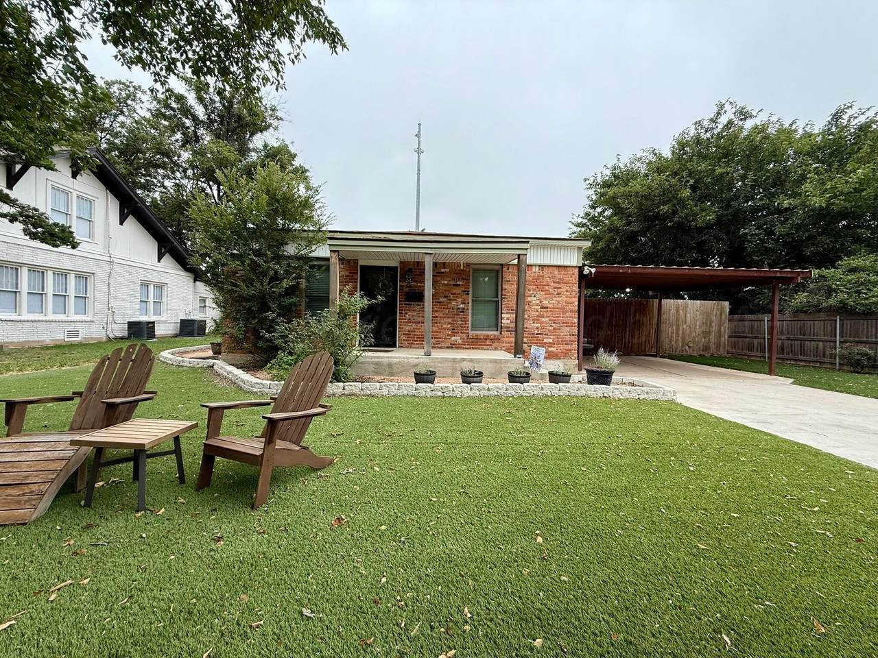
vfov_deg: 85.7
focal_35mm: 14
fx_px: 355
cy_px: 329
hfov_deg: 102.1
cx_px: 439
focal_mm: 2.22
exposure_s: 1/545
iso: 64
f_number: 2.2
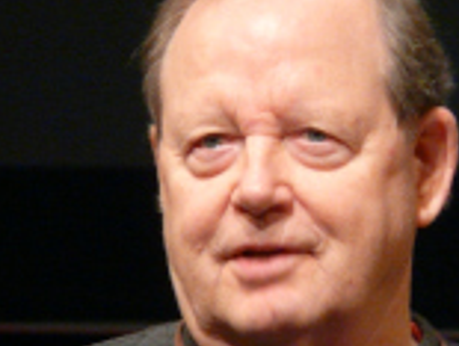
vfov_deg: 1.3
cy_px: 347
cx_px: 295
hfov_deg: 1.7
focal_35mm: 1171
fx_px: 15563
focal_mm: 82.8
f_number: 4.2
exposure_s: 1/15
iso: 400
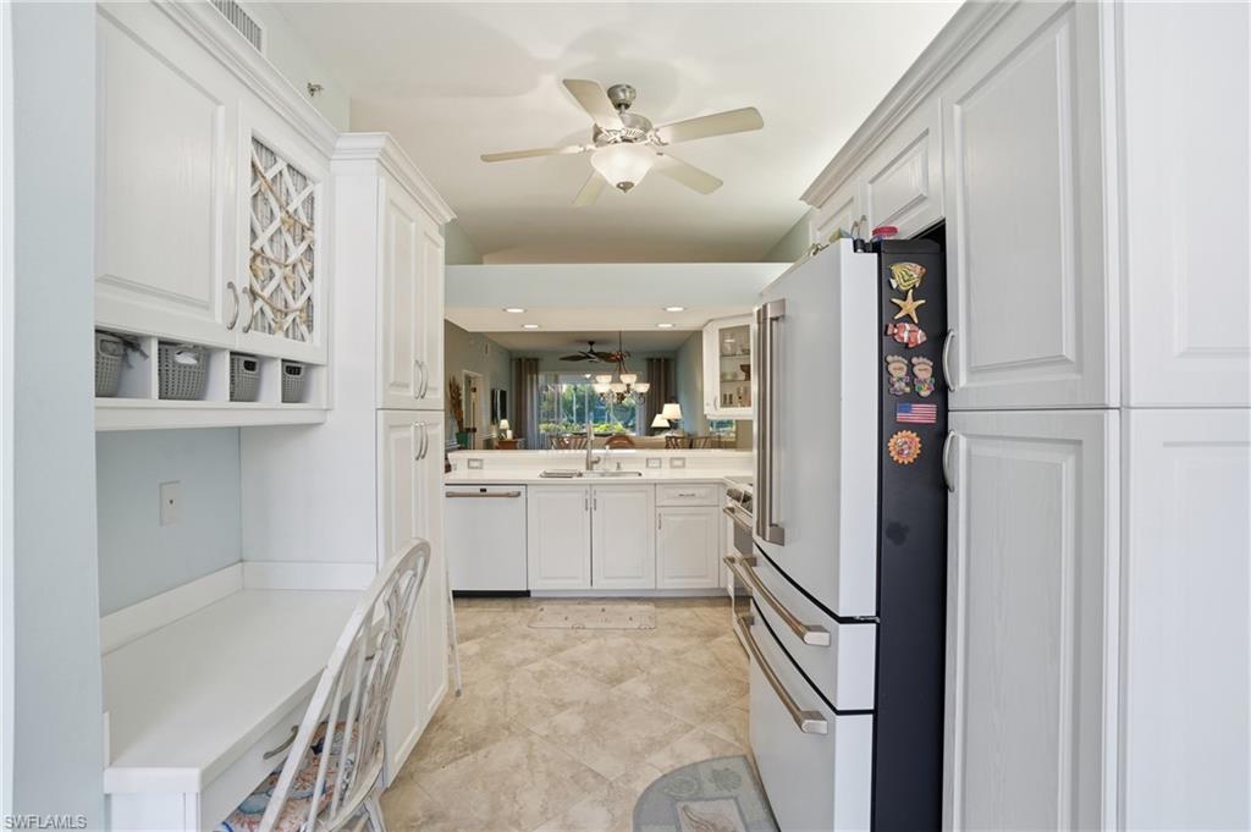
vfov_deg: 73.7
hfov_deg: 96.8
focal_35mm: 16
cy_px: 416
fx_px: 556
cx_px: 626
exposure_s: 1/25
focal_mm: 16
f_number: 9
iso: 200
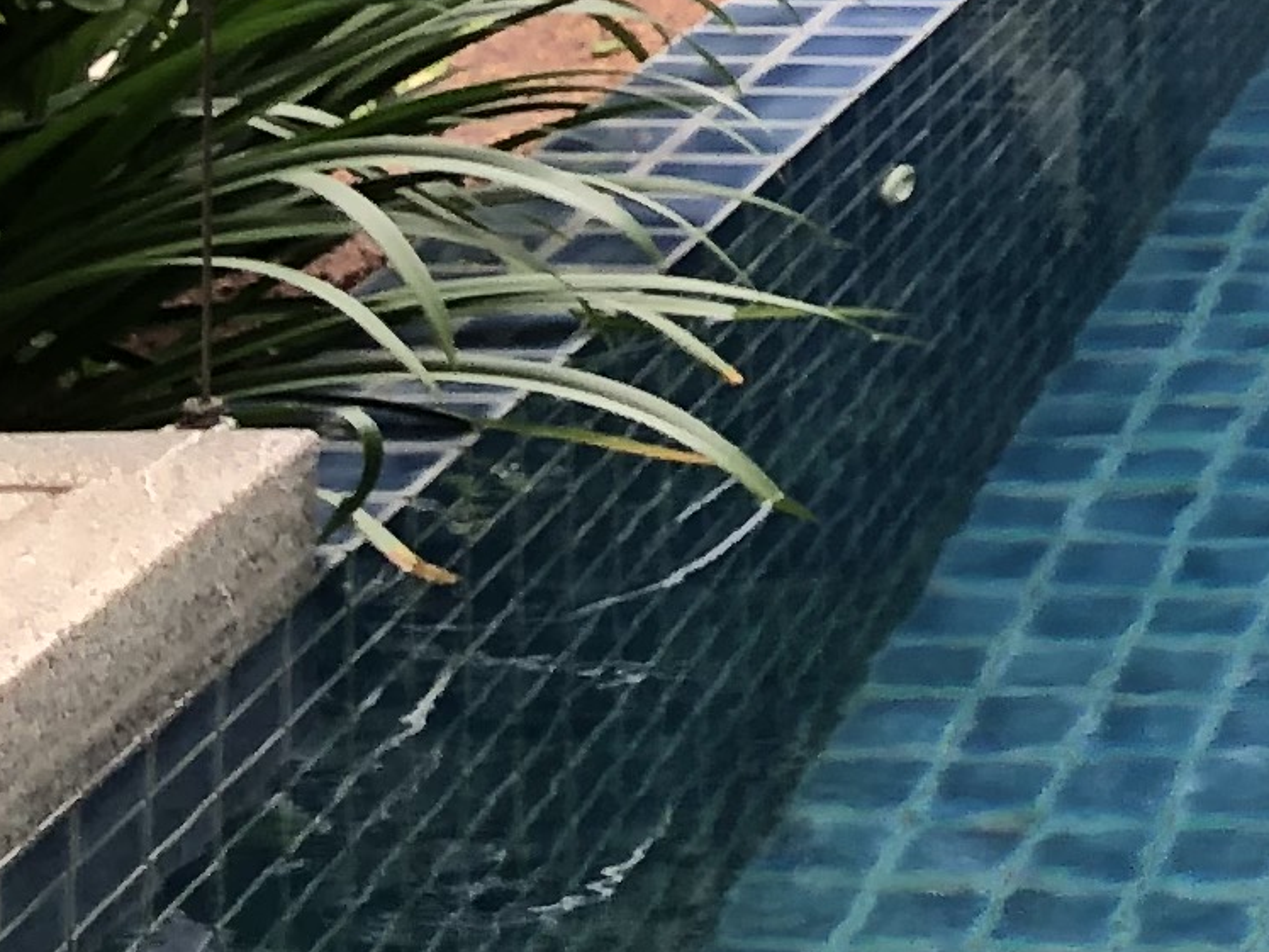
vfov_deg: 9.1
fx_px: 5536
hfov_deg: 11.2
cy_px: -1064
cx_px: 2913
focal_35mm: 151
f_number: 1.8
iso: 20
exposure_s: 1/104
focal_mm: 4
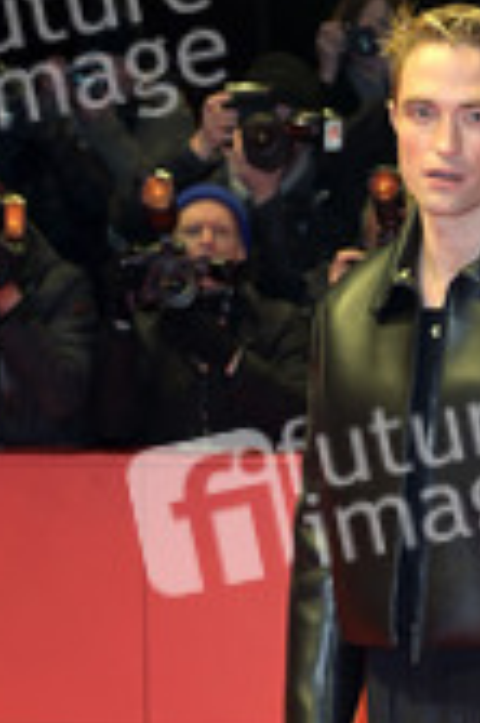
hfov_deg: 10.1
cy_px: 710
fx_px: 2685
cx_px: 476
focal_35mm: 134
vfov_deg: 15.1
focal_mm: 56
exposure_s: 1/500
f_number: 4.5
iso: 2000
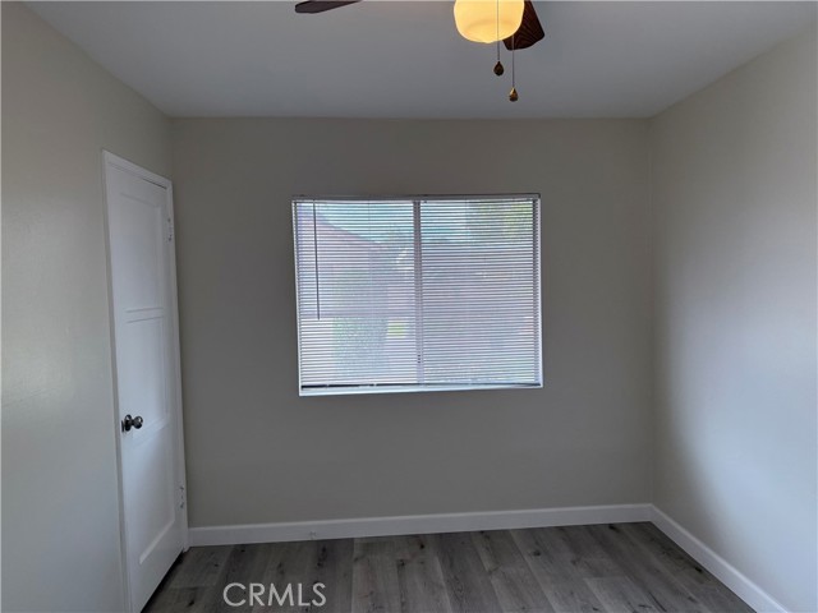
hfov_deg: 71.6
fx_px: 567
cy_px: 306
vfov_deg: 56.8
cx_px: 409
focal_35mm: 24
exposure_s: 1/210
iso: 160
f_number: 1.78
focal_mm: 6.76
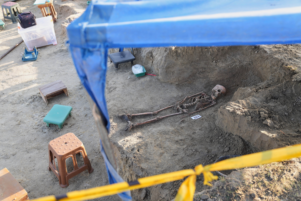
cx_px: 150
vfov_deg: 40.0
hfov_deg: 57.2
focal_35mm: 33
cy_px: 100
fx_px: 276
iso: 125
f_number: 2.8
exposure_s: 1/200
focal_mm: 33
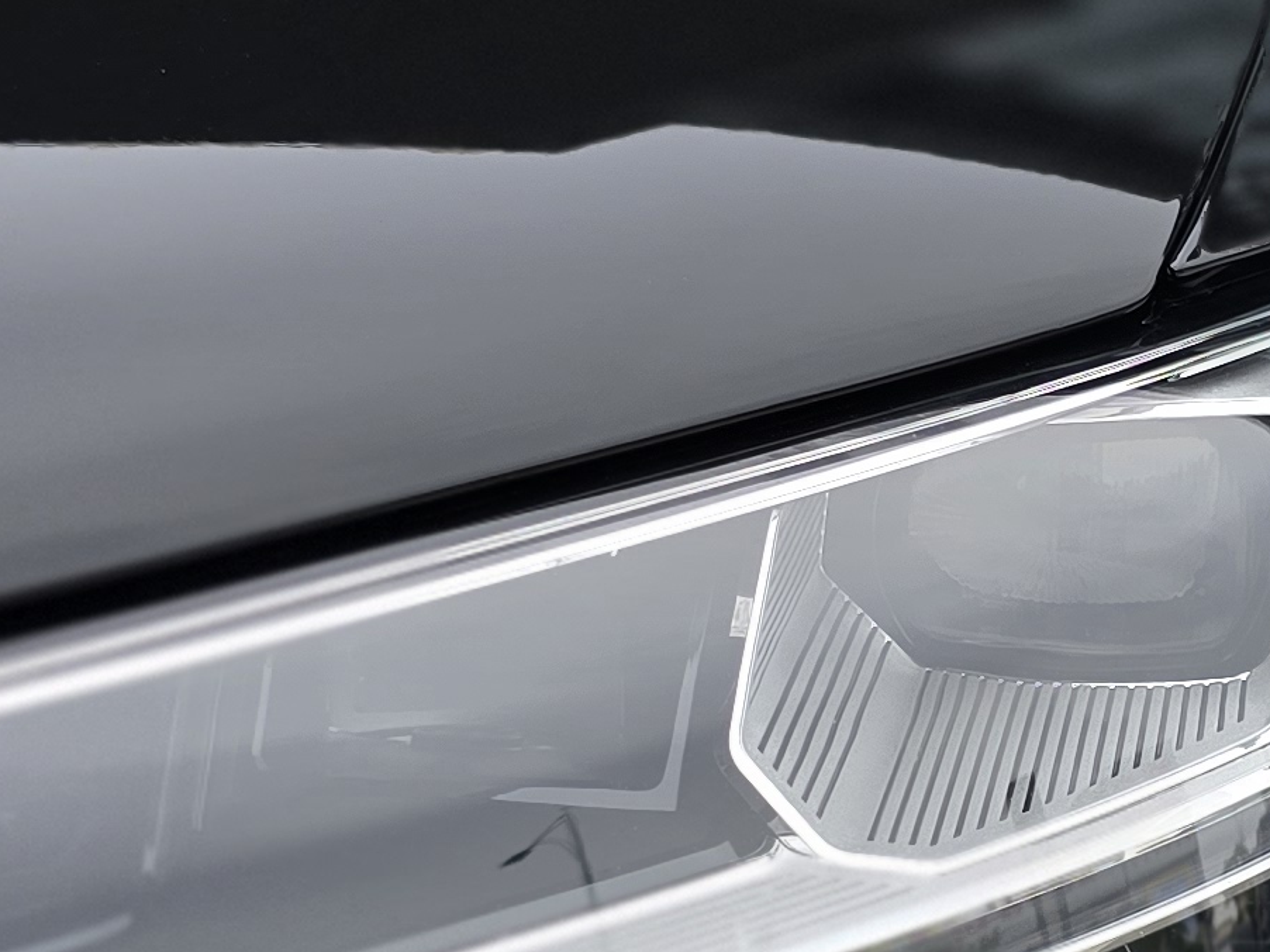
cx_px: 1021
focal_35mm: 102
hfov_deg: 19.1
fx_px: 3741
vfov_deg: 14.5
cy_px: 611
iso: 12
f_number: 1.7
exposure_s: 1/194
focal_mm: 6.3
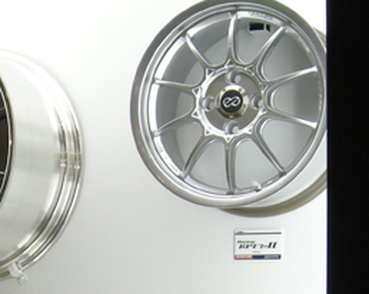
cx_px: 47
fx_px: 1157
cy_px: 368
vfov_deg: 14.0
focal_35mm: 106
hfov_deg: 17.9
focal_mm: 5.7
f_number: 2.8
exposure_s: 1/56
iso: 114
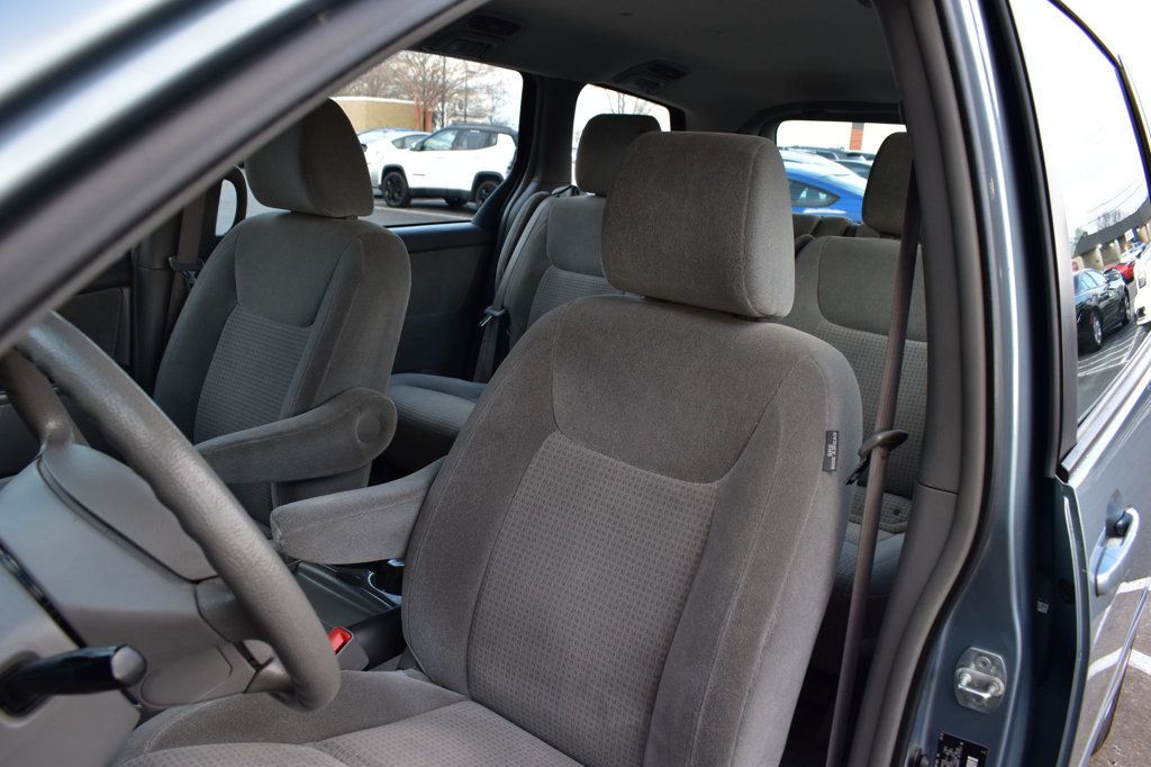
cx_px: 576
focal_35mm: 27
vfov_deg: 47.9
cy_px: 384
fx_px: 863
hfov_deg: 67.4
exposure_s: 1/30
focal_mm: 18
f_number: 7.1
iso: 400
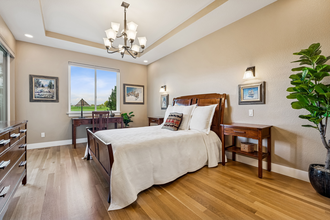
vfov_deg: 73.7
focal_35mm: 16
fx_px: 147
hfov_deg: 96.7
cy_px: 110
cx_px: 165
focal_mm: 16
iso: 500
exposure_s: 1/15
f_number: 11
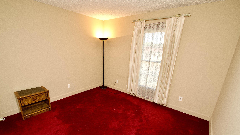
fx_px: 102
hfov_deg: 99.4
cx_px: 119
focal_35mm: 16
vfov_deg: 66.5
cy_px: 81
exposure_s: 1/60
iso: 400
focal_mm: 10
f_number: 8
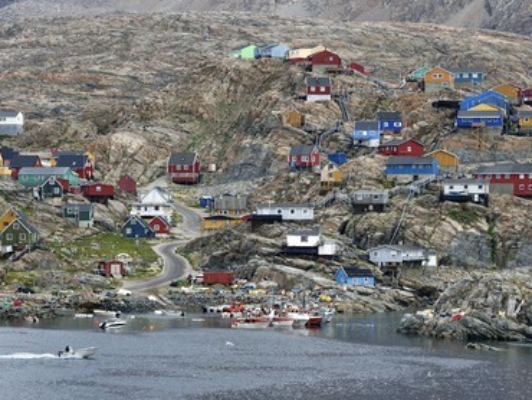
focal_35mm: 180
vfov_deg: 8.3
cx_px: 263
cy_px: 200
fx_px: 2768
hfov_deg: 11.0
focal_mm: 165
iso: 400
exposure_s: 1/400
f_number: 6.3
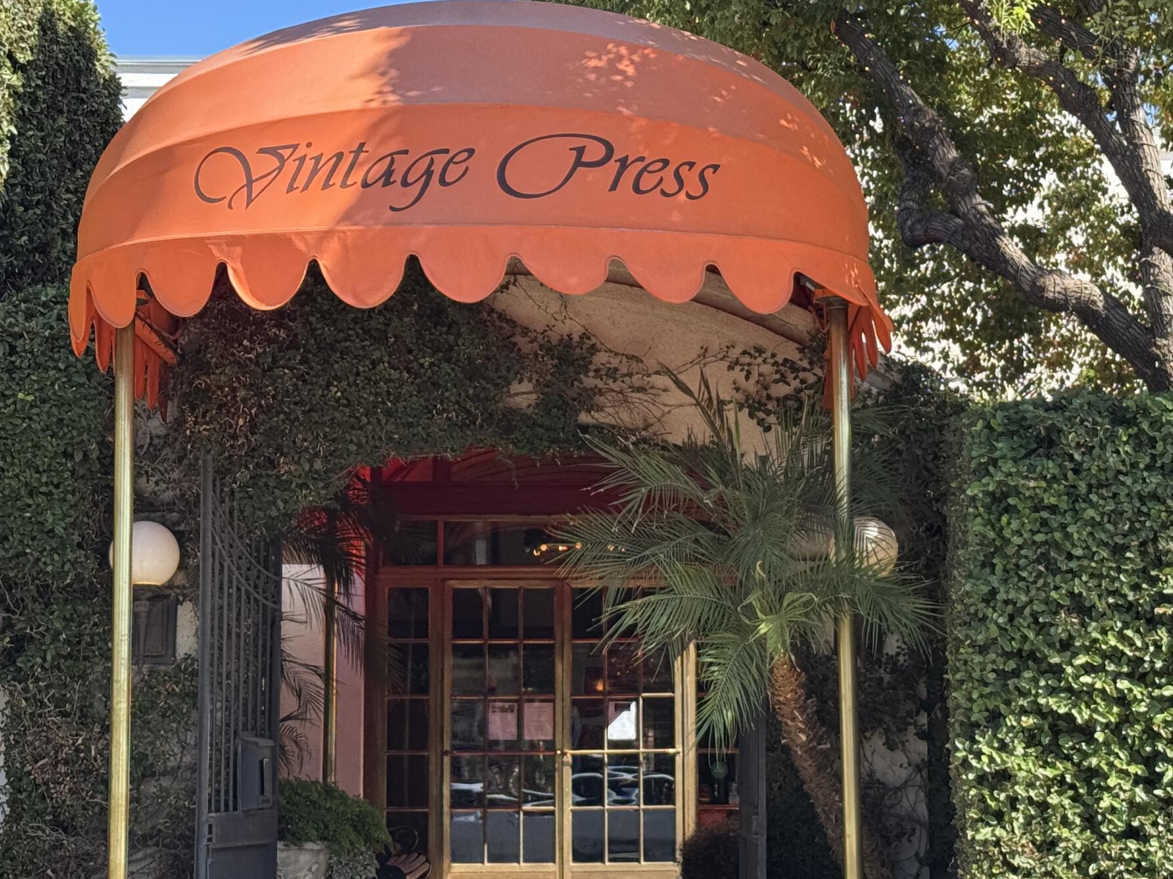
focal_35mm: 81
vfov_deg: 18.2
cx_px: 645
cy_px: 440
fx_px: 2744
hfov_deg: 24.1
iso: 64
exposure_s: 1/843
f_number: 1.78
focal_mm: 6.76
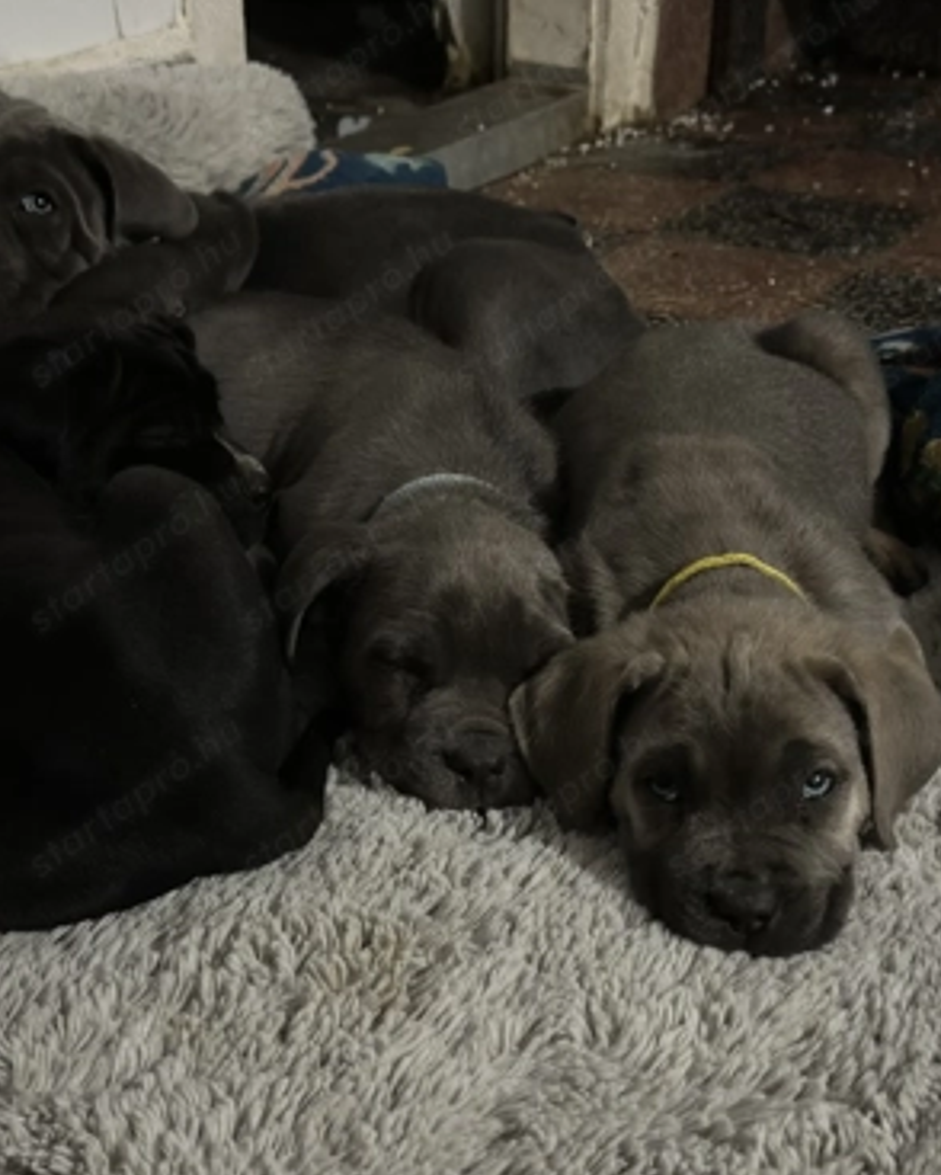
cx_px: 474
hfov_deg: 29.7
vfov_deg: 36.6
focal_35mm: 51
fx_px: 1774
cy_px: 605
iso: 1000
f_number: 1.78
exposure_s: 1/16
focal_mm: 6.86
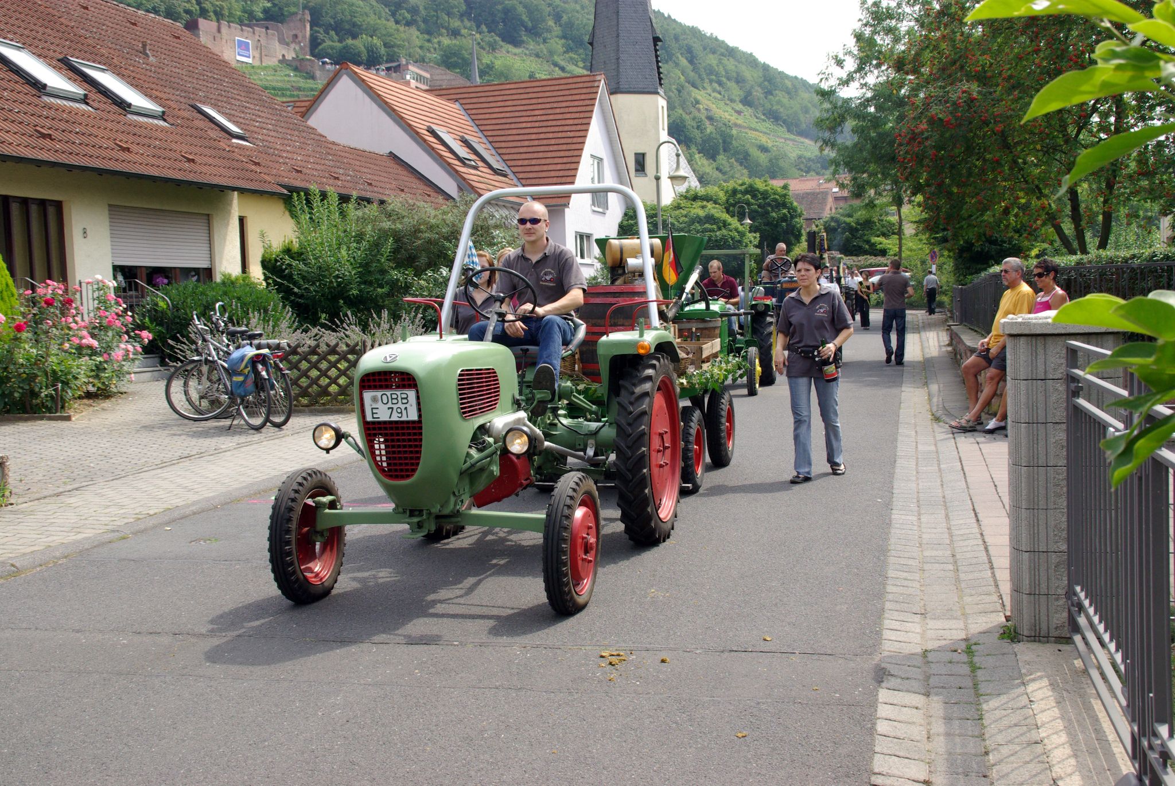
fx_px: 1372
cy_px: 393
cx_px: 588
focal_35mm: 42
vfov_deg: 32.0
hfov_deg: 46.4
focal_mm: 28
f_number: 8
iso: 400
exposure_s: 1/250
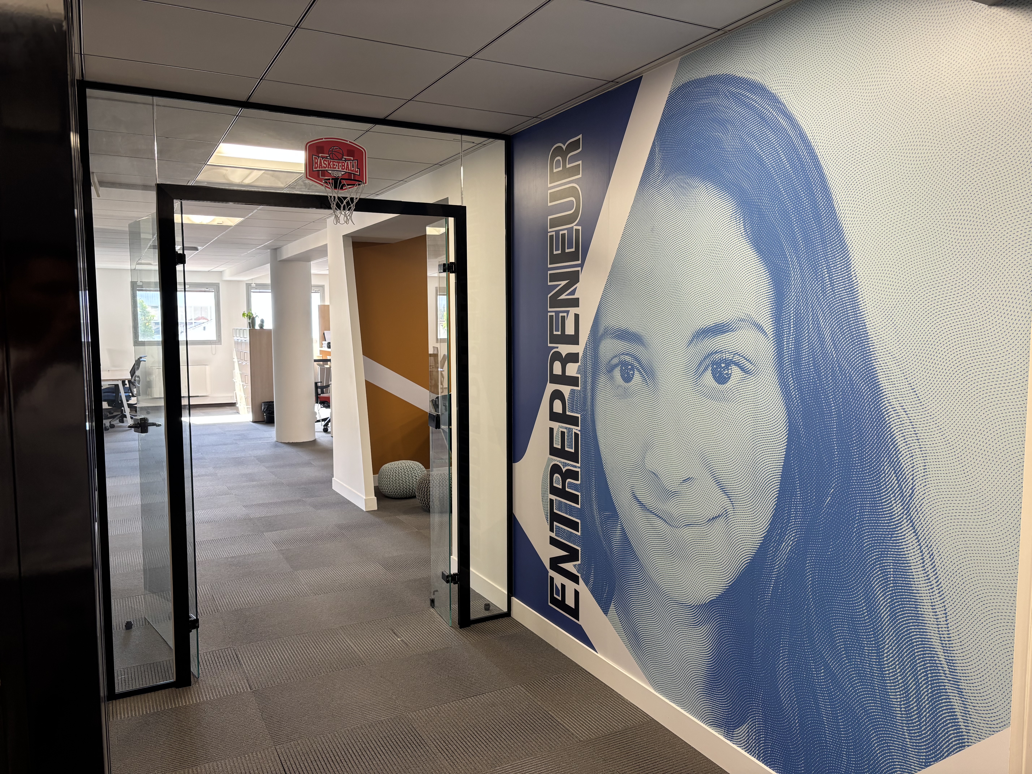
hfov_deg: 67.3
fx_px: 775
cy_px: 387
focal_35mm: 26
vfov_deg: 53.1
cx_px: 516
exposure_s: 1/100
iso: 125
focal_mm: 5.96
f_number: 1.6
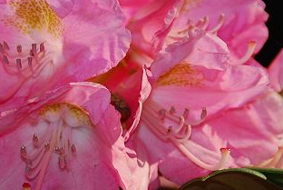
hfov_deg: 3.1
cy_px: 52
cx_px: 84
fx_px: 5227
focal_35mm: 664
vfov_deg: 2.1
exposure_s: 1/200
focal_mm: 170
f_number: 5.6
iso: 100
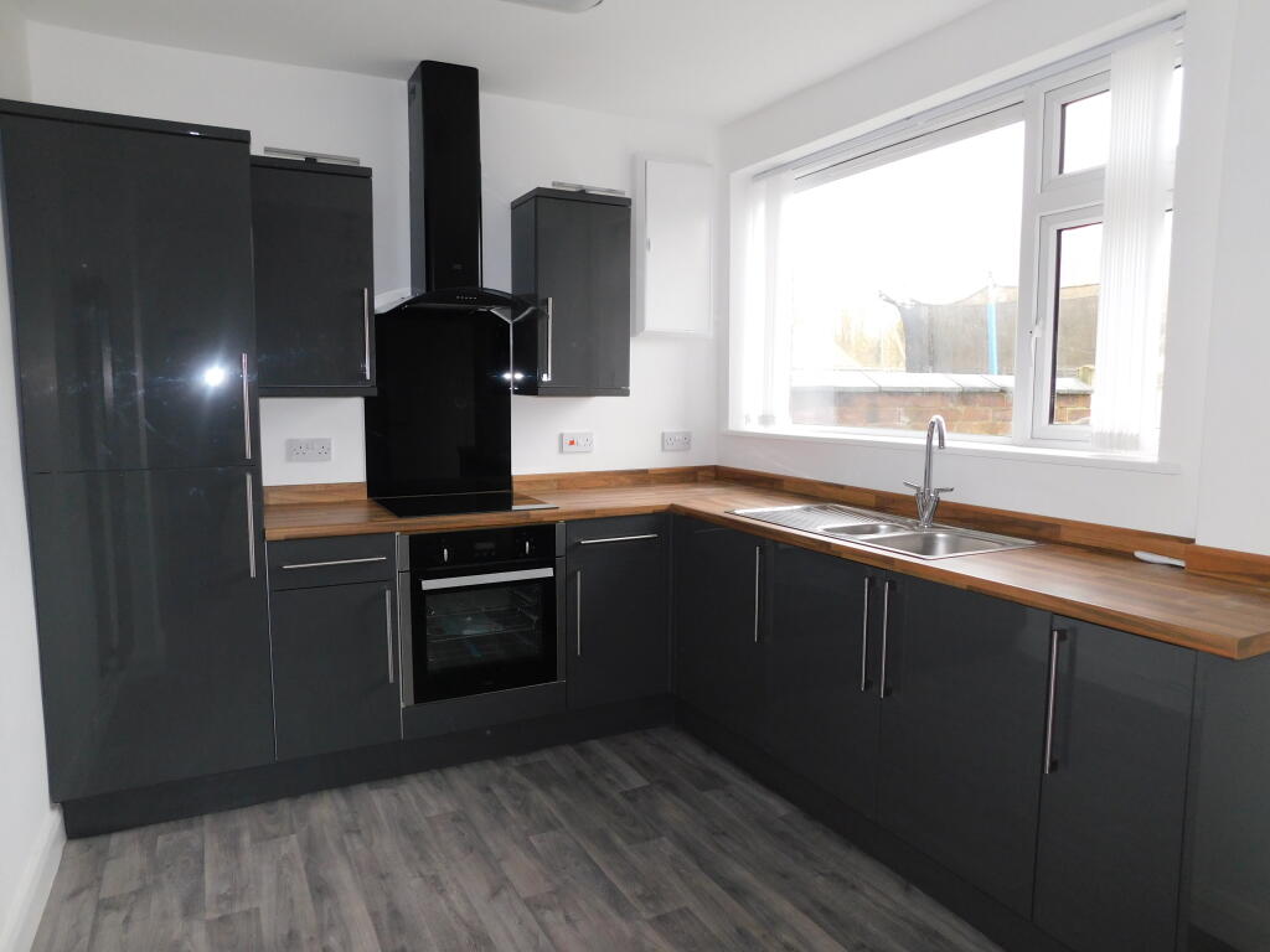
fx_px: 844
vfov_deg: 58.9
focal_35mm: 23
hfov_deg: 73.9
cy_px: 476
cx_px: 635
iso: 200
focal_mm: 4
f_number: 3
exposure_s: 1/30
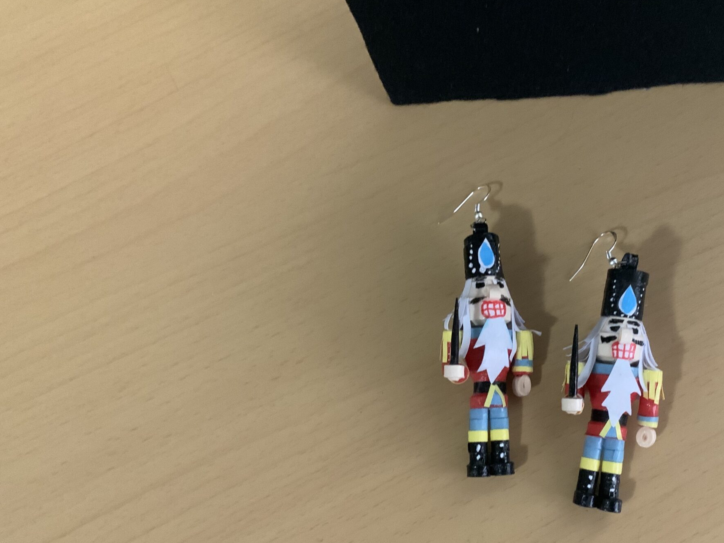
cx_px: 498
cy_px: 350
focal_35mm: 42
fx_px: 878
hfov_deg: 44.0
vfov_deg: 34.1
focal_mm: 3
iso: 250
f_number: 1.8
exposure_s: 1/40
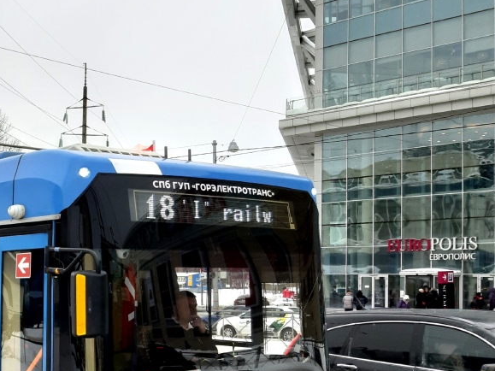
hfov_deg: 31.4
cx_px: -15
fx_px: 801
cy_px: 272
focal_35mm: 56
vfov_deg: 25.8
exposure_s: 1/366
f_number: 1.7
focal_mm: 3.93
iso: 40
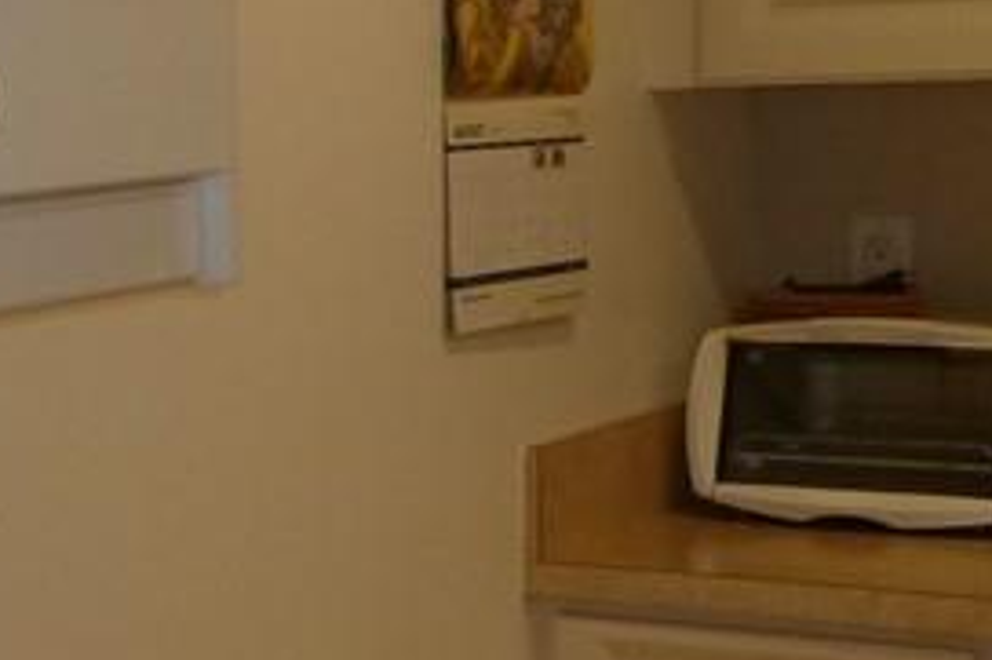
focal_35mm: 94
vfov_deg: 14.4
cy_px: 562
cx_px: -164
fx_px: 2589
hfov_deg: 20.4
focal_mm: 4.3
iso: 160
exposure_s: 1/60
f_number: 3.3
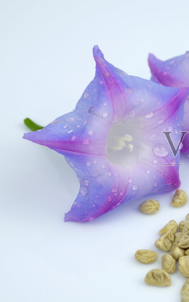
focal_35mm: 138
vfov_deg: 15.1
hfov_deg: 9.4
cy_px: 151
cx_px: 209
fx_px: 1137
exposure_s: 1/15
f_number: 8
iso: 200
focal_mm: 60
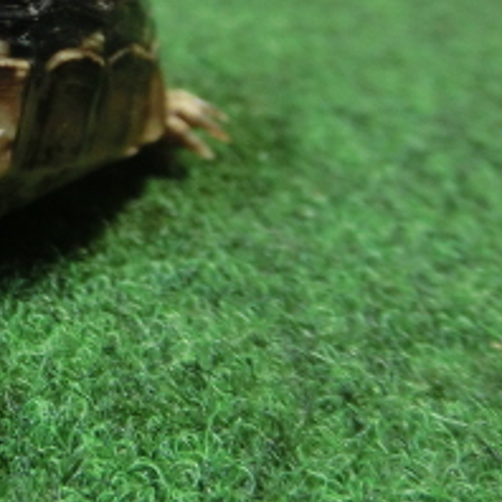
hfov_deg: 19.0
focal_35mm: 80
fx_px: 1313
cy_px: 13
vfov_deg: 21.0
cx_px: -251
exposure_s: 1/60
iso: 400
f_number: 3
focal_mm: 5
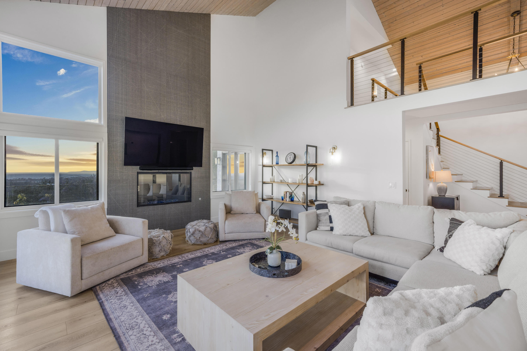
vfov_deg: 73.7
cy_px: 176
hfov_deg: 96.7
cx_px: 264
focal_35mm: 16
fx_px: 234
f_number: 10
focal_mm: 16
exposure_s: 1/50
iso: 640
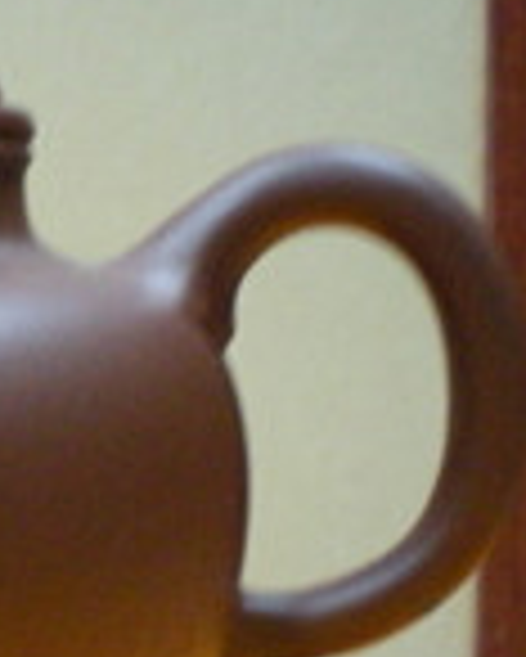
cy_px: 556
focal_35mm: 127
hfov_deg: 11.7
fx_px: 2469
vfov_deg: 15.0
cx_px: -216
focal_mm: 6.3
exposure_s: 1/8
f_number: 3.1
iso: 503
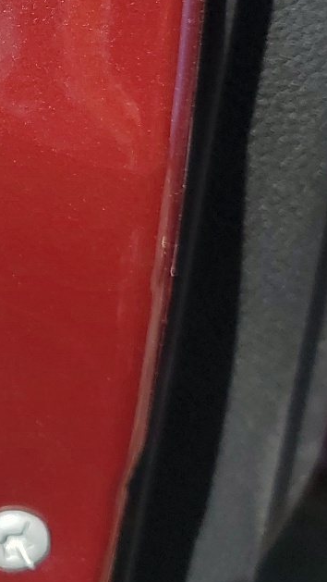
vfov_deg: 21.8
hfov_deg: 11.0
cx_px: -402
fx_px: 1479
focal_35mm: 96
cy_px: 72
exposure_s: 1/2500
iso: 50
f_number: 1.5
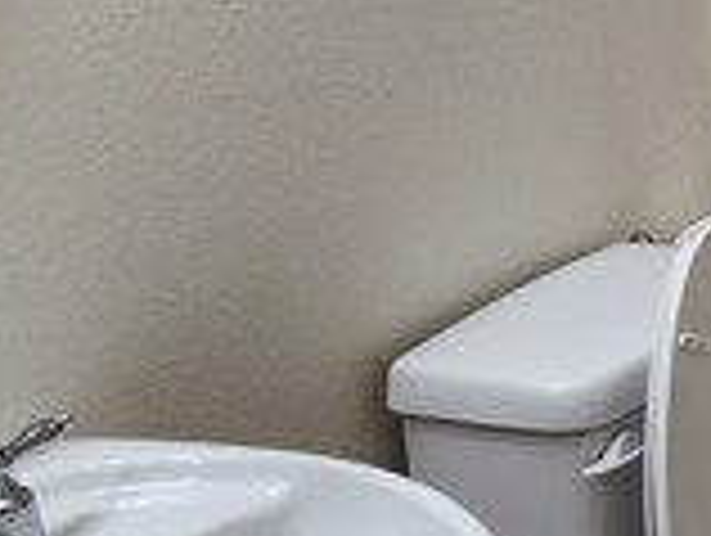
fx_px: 1913
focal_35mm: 93
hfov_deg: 19.2
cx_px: 968
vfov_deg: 15.8
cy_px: 104
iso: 160
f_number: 1.8
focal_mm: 6.4
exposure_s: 1/120
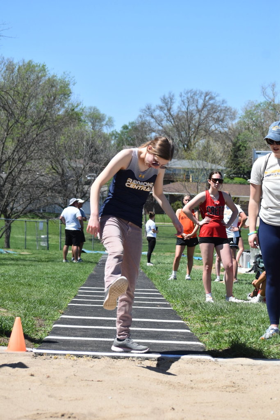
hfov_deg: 13.0
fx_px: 1224
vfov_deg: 19.5
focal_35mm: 105
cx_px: 140
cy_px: 210
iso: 400
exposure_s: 1/1600
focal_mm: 70
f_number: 6.3
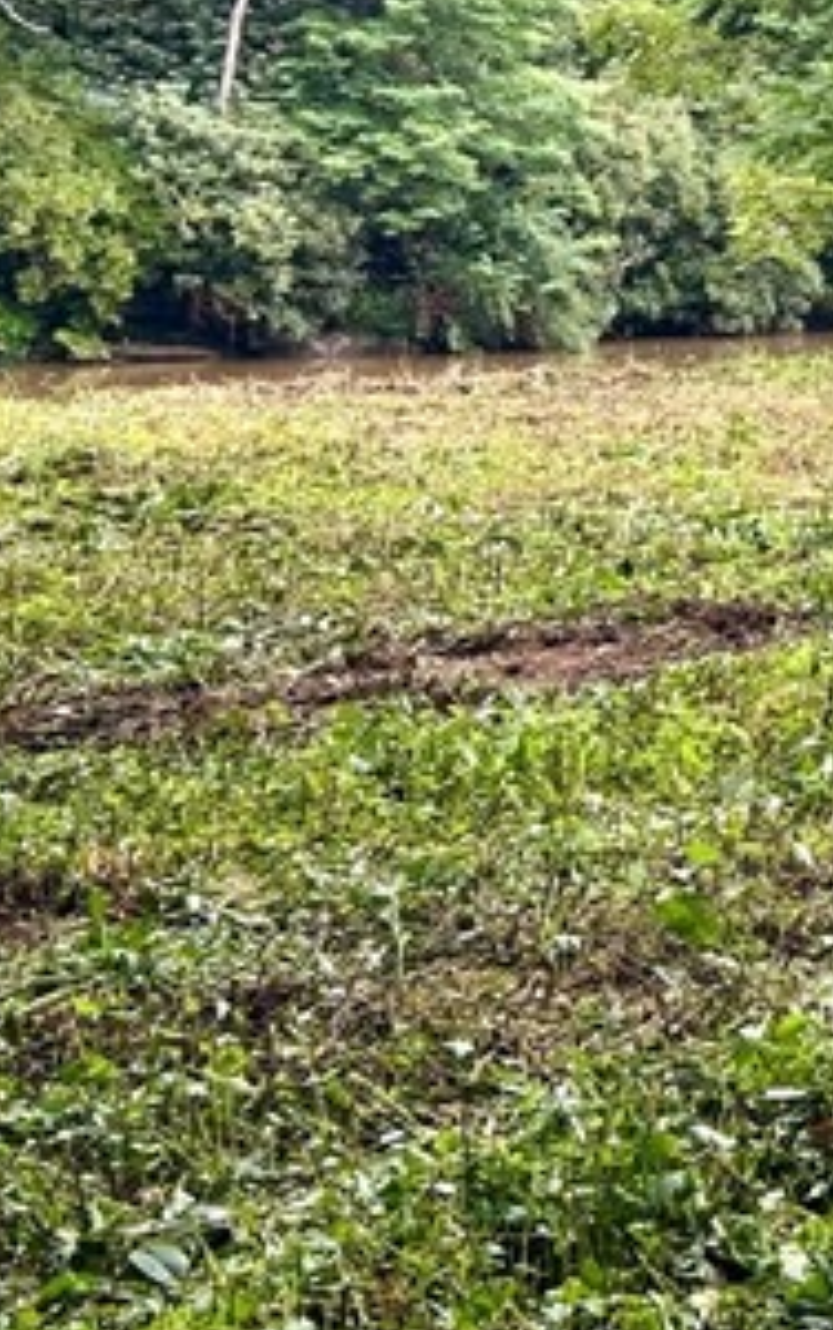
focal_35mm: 94
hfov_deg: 12.5
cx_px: 1569
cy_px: -18
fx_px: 3408
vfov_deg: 21.3
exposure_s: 1/121
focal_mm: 5.7
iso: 40
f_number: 1.5
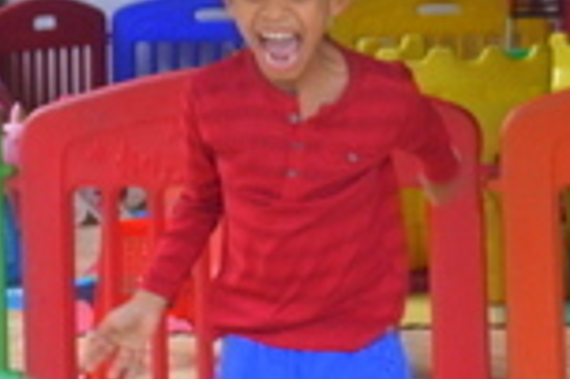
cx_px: 236
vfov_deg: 7.8
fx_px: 2752
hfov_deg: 11.8
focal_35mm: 174
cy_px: -83
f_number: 4
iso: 200
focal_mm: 22
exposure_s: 1/125
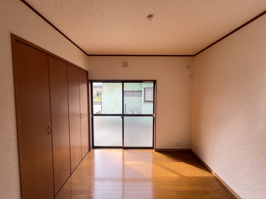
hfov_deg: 106.2
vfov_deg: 89.9
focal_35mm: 13
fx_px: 100
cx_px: 133
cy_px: 100
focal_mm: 1.57
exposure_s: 1/111
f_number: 1.8
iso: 32
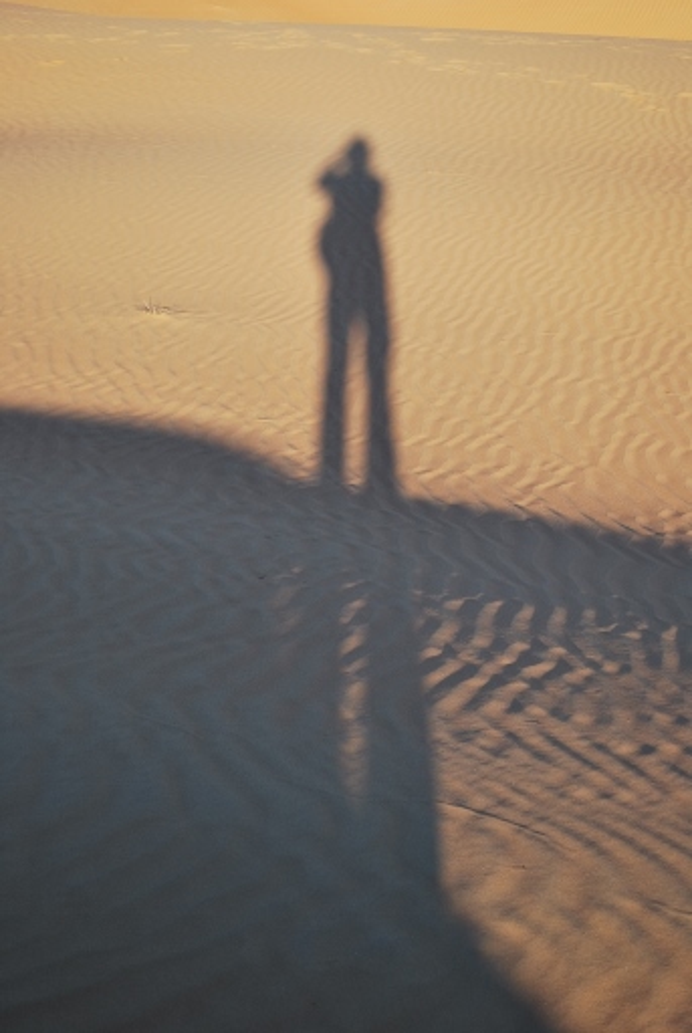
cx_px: 346
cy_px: 516
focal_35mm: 82
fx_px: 2371
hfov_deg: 16.6
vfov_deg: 24.6
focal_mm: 55
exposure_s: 1/160
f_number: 6.3
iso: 100
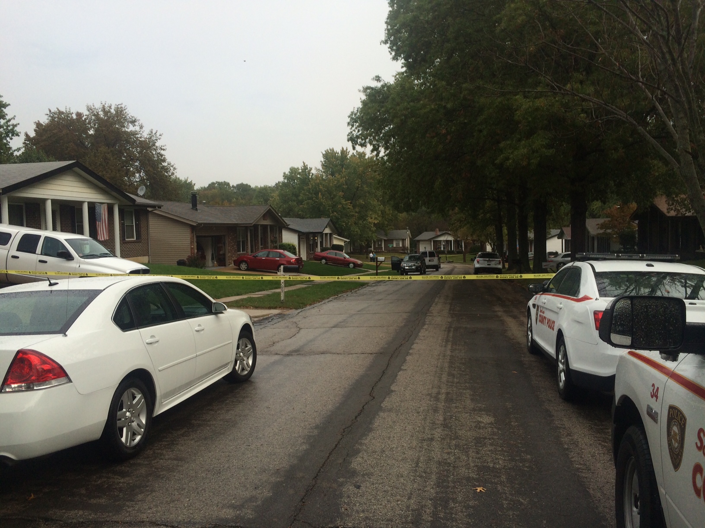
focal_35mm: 30
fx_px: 611
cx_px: 352
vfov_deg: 46.8
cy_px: 264
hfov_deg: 60.0
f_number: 2.2
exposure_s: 1/414
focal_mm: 4.12
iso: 32
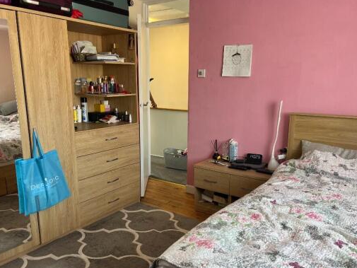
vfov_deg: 46.7
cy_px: 150
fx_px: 309
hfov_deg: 60.0
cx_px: 178
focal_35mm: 30
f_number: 1.5
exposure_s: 1/100
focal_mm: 5.7
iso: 125
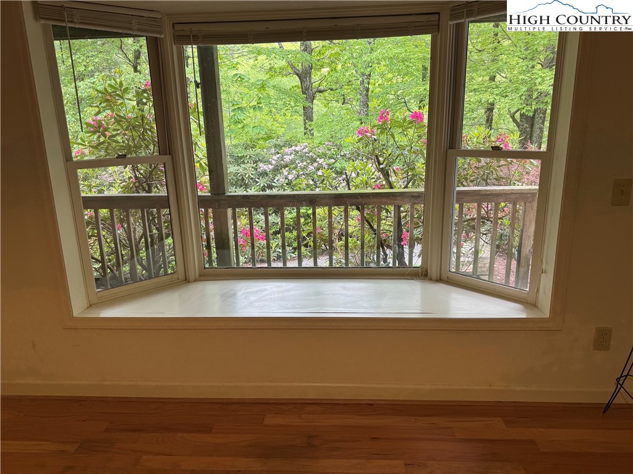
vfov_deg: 56.8
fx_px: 439
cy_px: 237
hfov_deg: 71.6
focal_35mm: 24
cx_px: 316
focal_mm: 6.76
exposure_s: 1/120
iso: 64
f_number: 1.78
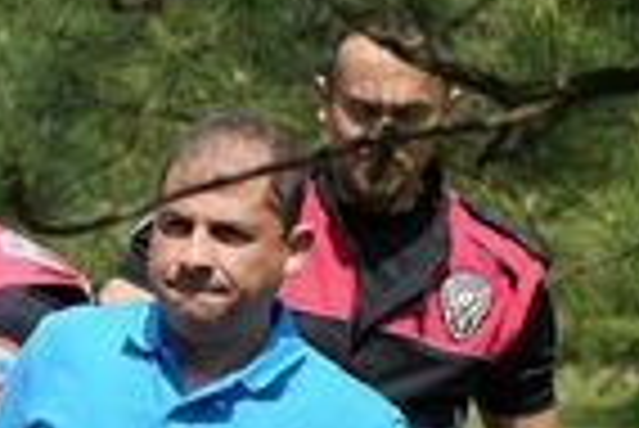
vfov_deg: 3.7
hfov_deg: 5.5
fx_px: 6645
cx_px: -288
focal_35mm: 374
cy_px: 813
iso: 100
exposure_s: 1/800
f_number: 4.5
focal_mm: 70
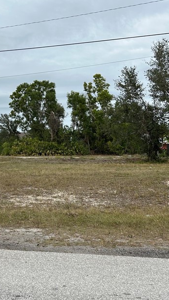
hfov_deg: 24.8
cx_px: 25
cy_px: 137
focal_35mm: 47
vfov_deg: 43.7
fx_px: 374
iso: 50
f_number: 1.5
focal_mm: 5.7
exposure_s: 1/5882
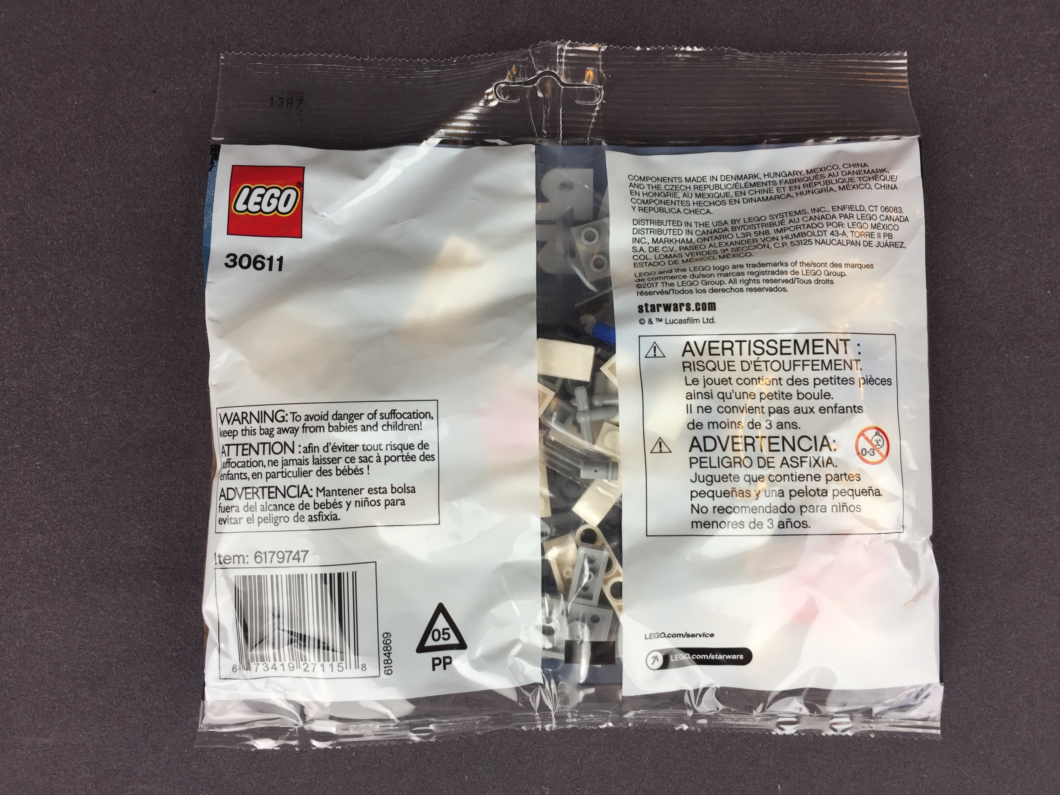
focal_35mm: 29
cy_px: 398
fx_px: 888
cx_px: 530
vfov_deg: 48.2
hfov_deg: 61.7
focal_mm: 4.15
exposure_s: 1/60
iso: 40
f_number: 2.2
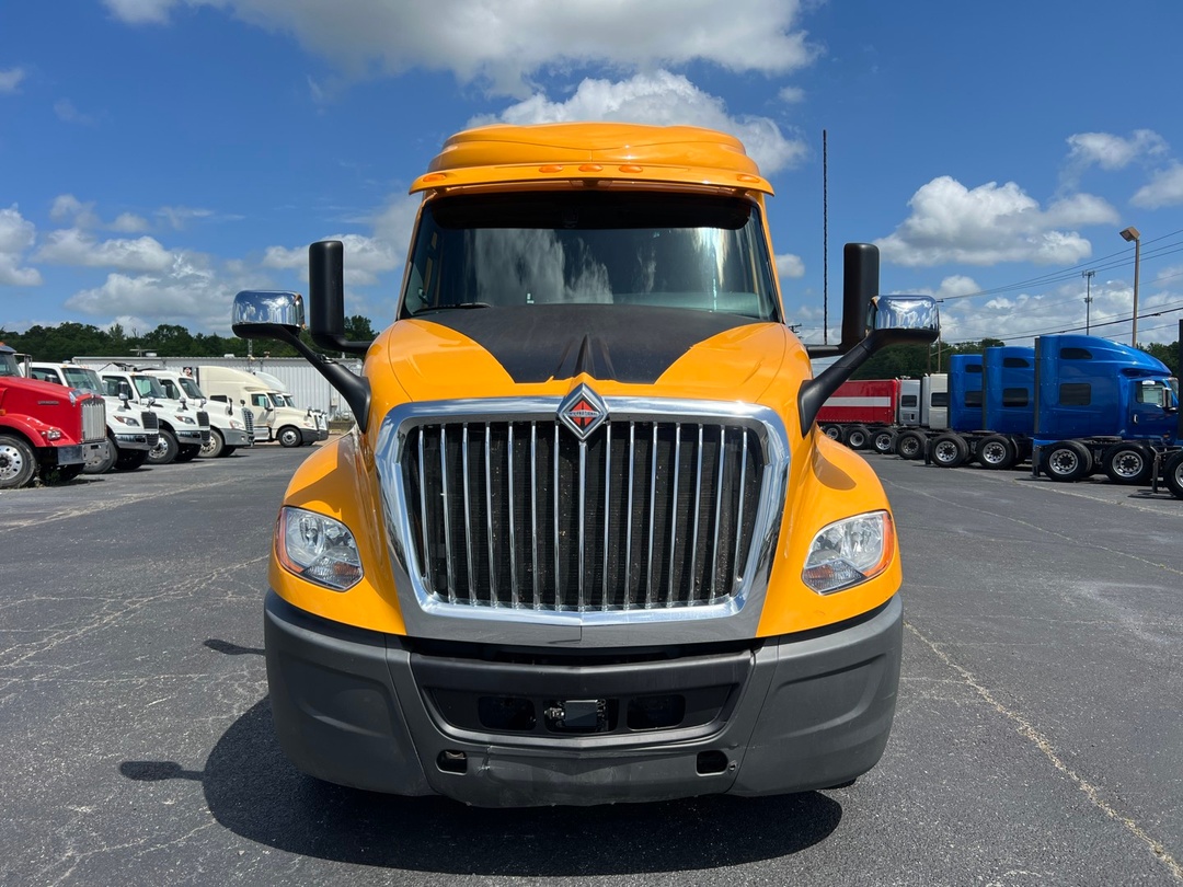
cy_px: 444
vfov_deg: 53.1
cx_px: 592
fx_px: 889
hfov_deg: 67.3
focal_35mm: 26
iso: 50
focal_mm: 5.7
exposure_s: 1/5319
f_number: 1.5
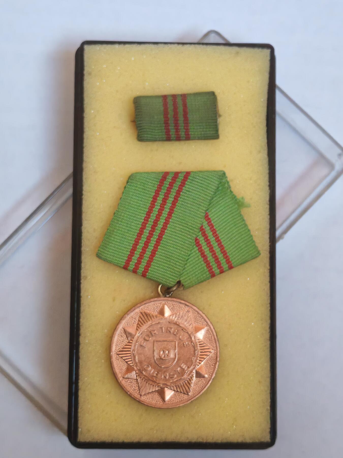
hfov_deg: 21.6
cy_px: 229
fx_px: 898
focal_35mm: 68
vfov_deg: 28.6
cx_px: 172
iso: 800
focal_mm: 5.52
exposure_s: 1/33
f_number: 1.95
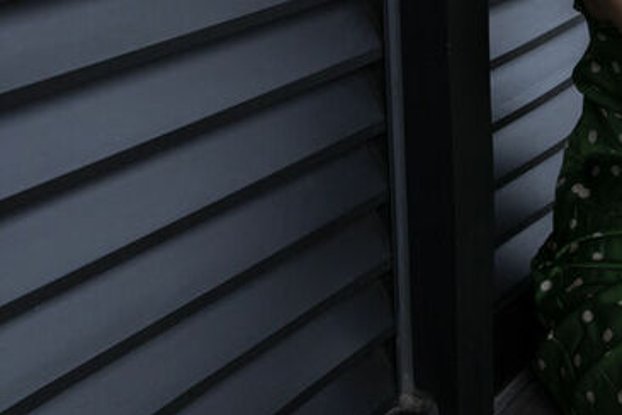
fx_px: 1140
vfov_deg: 20.1
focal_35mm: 66
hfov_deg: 29.8
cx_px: 498
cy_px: 24
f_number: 6.3
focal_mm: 24
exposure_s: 1/160
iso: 1600
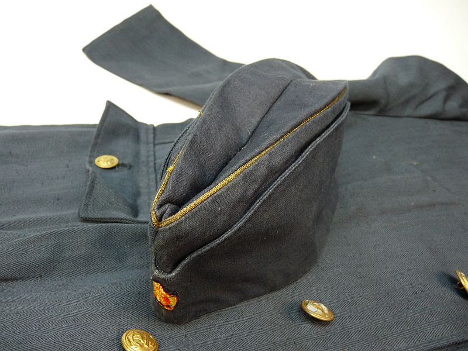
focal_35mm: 27
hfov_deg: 65.3
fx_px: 365
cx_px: 234
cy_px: 176
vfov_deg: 51.4
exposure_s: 1/30
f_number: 2.8
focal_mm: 4.8
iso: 200
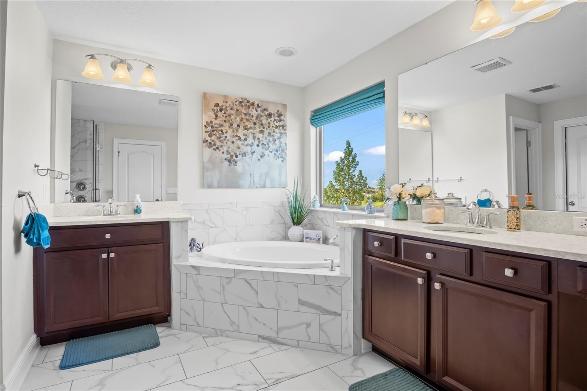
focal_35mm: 16
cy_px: 196
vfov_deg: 72.0
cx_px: 294
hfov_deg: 95.0
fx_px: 269
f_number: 8
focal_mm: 11
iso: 200
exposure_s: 1/2.5
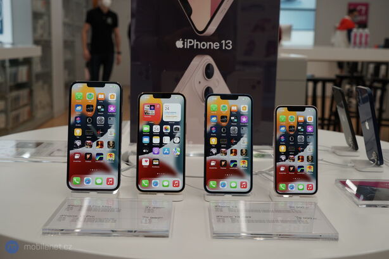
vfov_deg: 29.8
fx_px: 486
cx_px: 194
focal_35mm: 45
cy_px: 130
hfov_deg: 43.6
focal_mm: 45
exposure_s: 1/160
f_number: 7.1
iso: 640
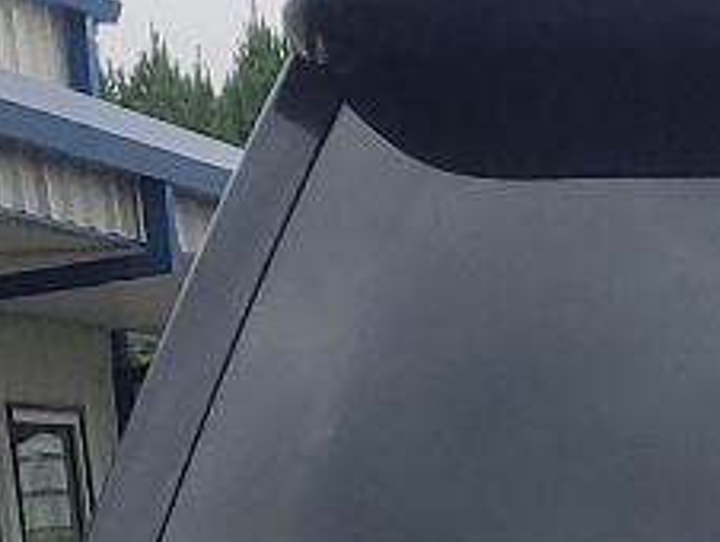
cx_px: 1501
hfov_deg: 9.9
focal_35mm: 184
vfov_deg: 7.6
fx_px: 3831
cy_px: 1196
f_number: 1.5
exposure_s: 1/1111
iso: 50
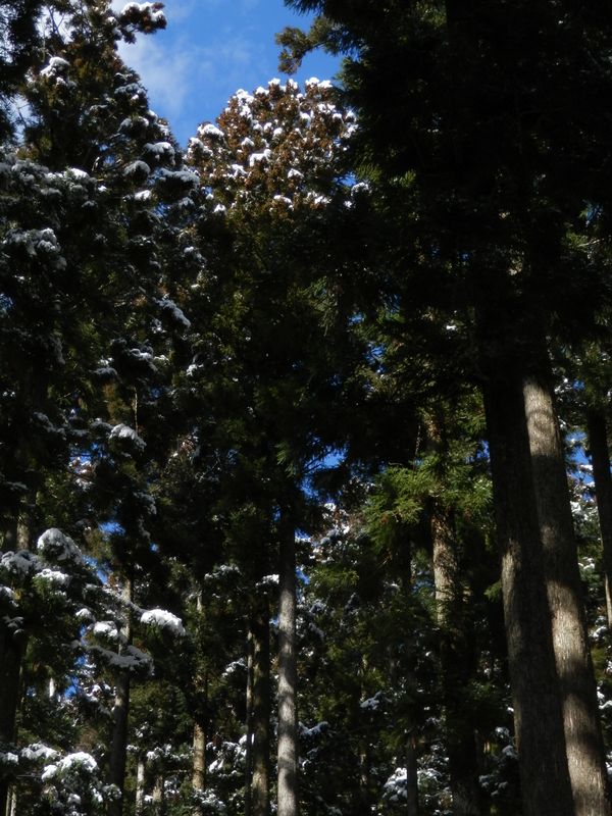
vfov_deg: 22.3
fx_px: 2074
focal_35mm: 88
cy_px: 408
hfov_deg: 16.8
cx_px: 306
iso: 80
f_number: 4.8
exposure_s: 1/250
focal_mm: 15.8
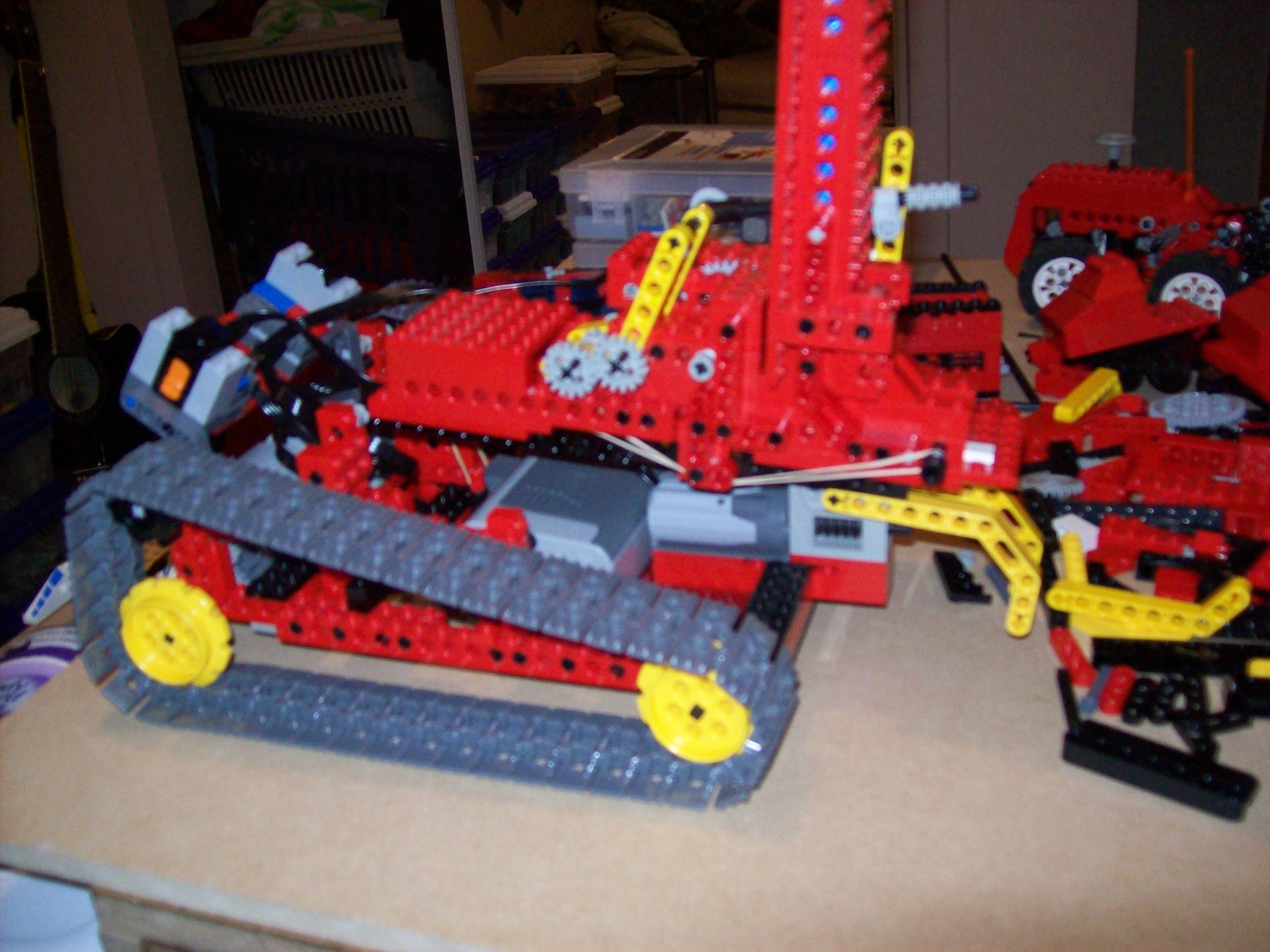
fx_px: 1320
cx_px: 635
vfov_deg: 39.6
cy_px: 476
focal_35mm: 36
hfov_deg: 51.4
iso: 200
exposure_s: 1/64
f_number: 2.7
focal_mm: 6
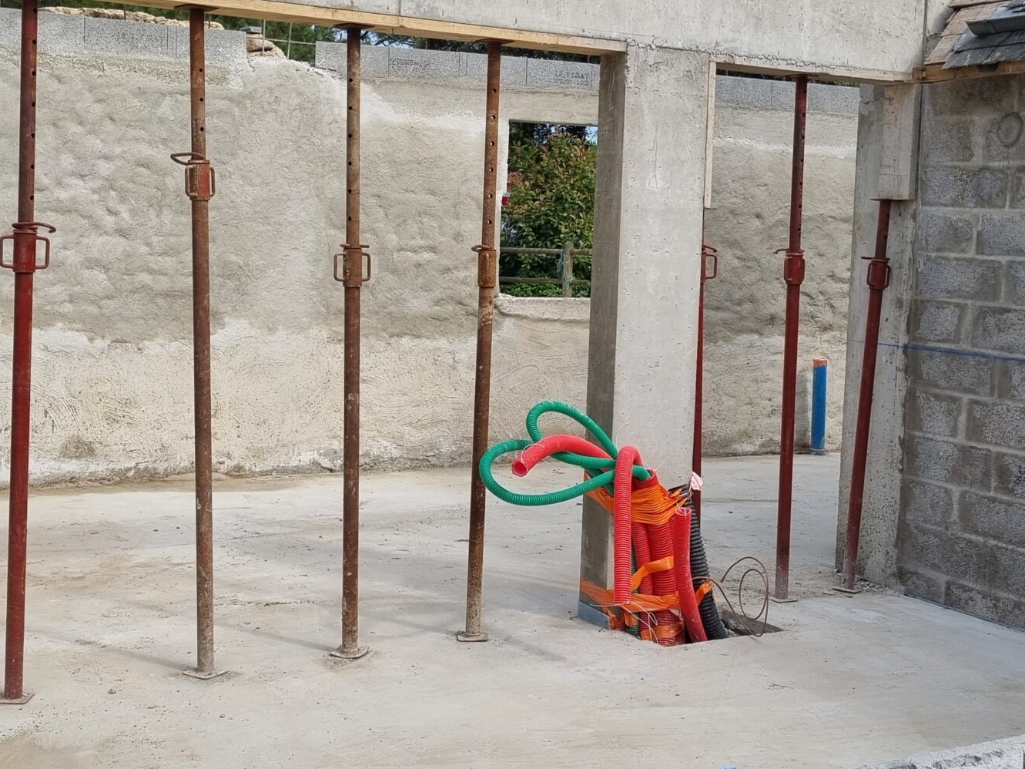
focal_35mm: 50
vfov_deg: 29.0
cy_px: 314
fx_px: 1480
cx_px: 464
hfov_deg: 38.2
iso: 50
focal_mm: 5.4
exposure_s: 1/3160
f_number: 1.8
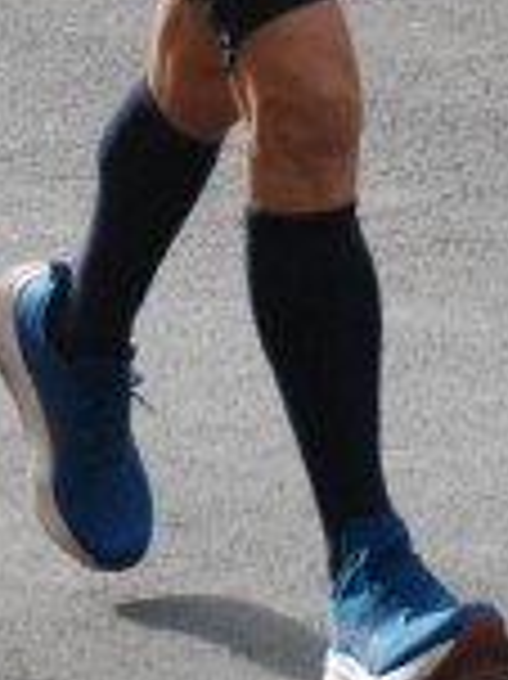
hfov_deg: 4.2
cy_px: -297
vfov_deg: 5.5
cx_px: 227
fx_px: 6976
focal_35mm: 356
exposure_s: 1/1000
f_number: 5.3
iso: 1000
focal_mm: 62
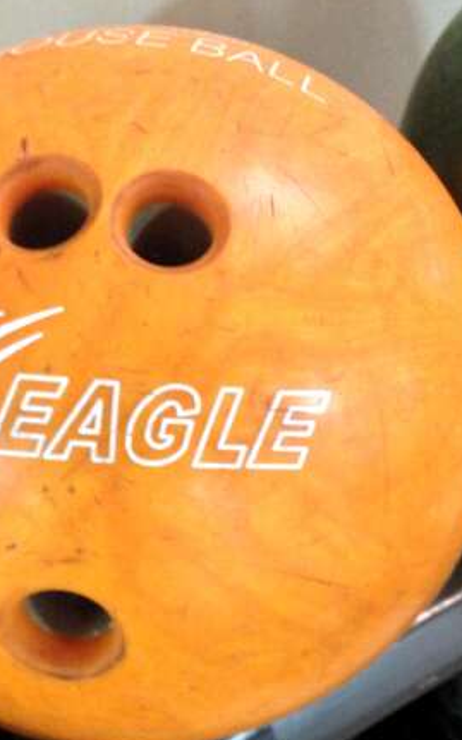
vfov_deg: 31.5
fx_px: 1311
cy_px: 333
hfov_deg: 19.6
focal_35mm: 65
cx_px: 424
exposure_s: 1/15
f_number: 2.4
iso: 640
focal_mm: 4.13
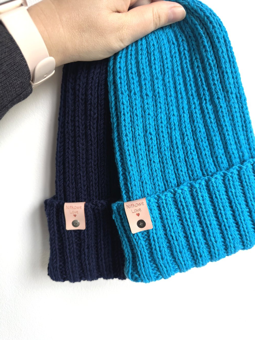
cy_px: 170
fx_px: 236
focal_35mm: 24
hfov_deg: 56.8
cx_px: 128
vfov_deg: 71.6
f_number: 1.78
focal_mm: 6.86
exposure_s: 1/40
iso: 400
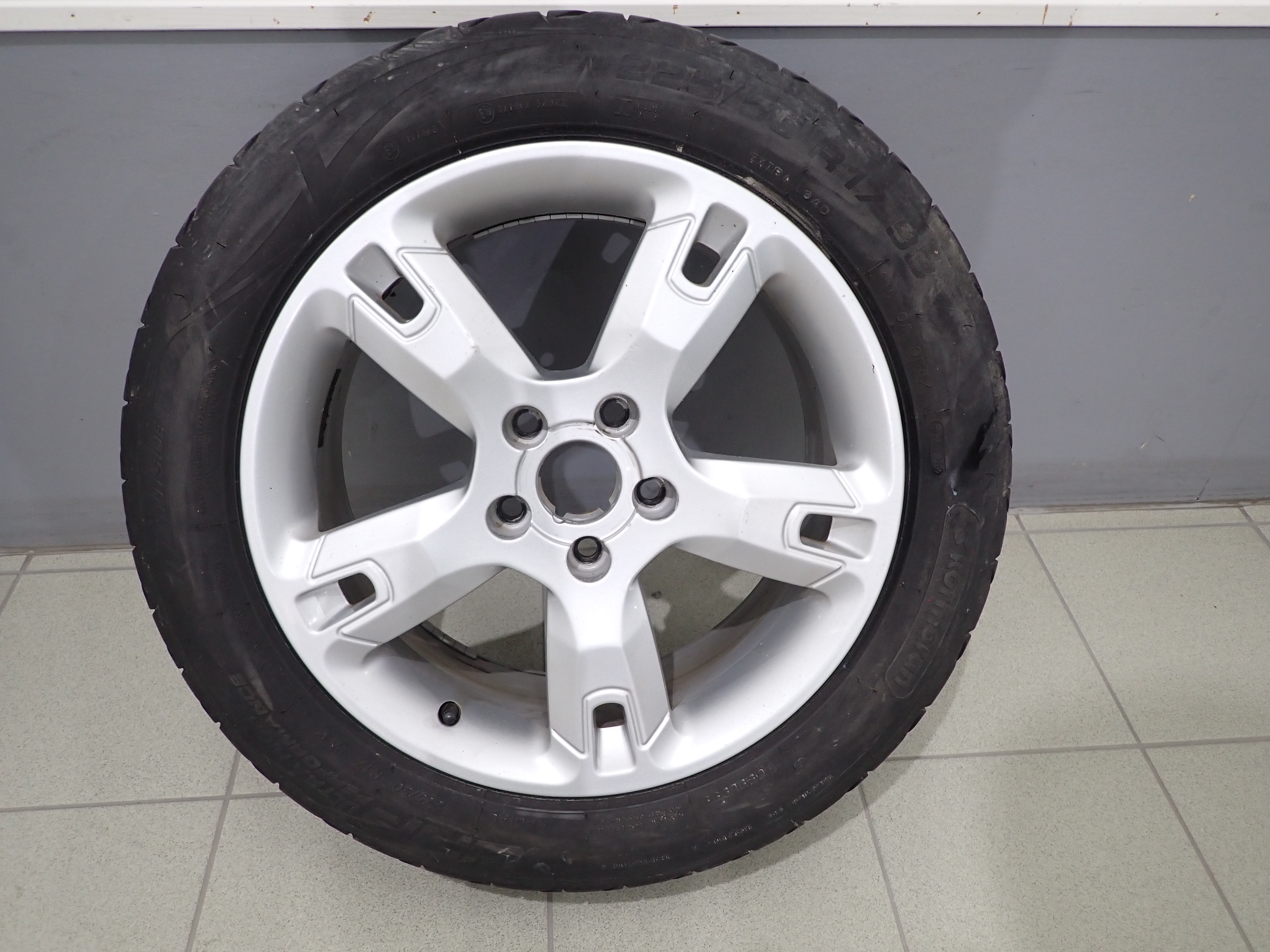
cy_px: 476
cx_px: 635
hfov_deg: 69.4
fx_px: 917
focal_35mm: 25
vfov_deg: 54.9
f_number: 2
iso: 200
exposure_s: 1/50
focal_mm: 4.5
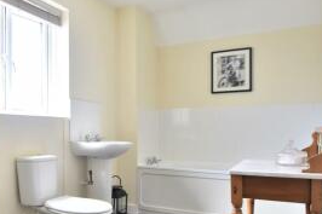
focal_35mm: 35
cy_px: 129
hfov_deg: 49.9
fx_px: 312
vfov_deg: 37.8
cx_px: 46
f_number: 3.8
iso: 450
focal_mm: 13
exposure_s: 1/250
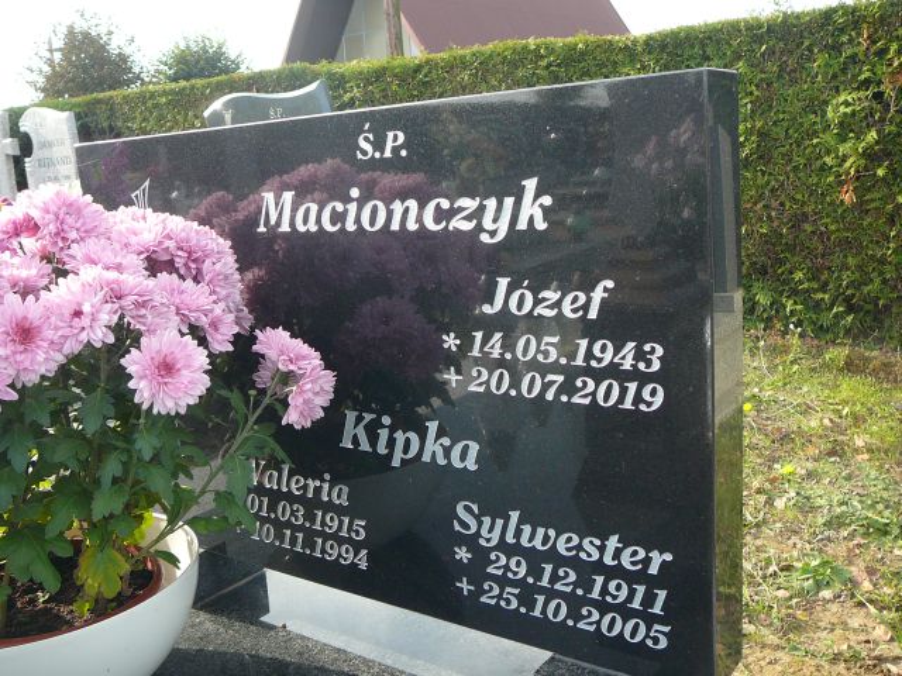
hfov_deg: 52.6
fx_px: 912
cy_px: 338
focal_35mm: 35
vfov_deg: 40.7
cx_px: 451
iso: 80
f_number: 2.8
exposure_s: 1/160
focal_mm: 5.2
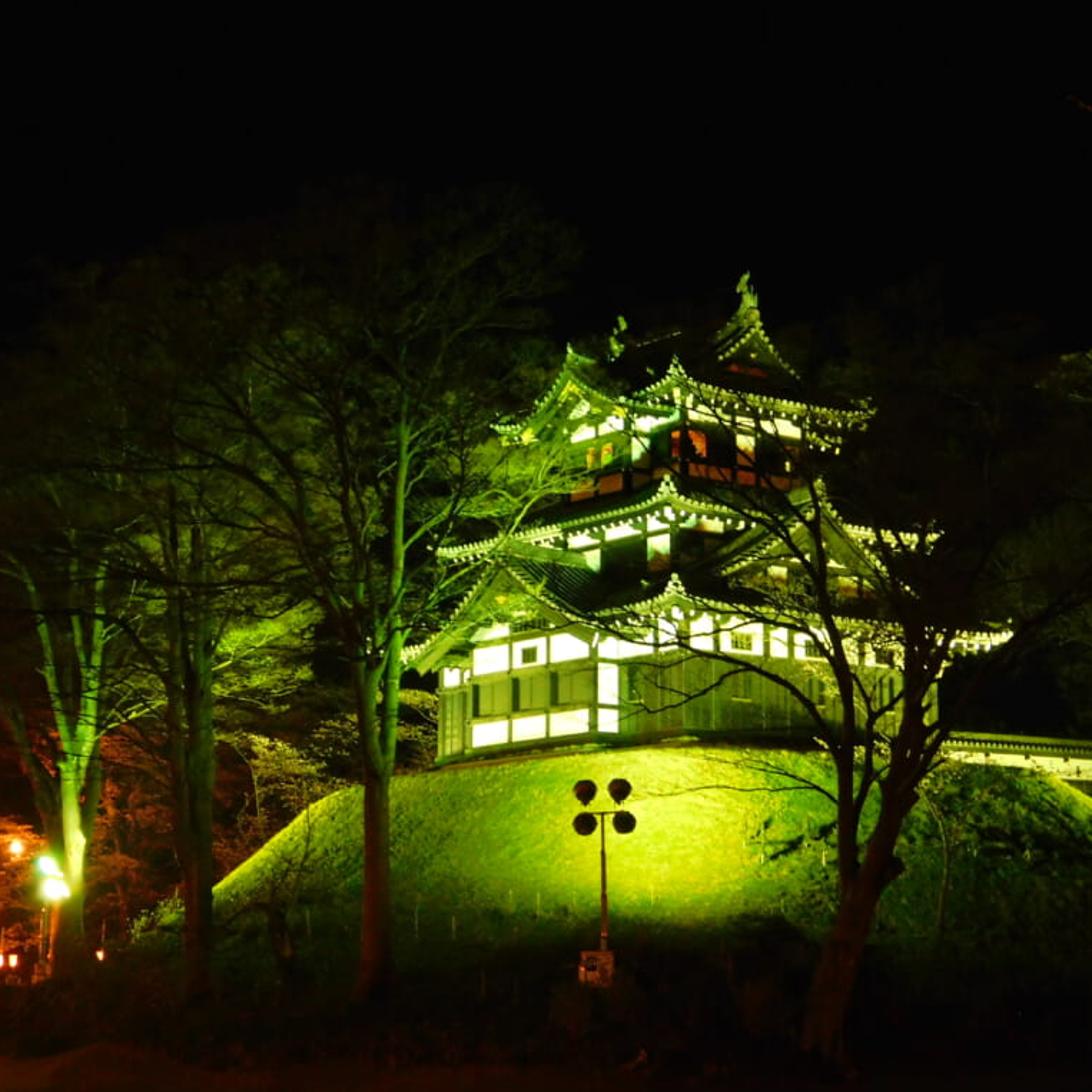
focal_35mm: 70
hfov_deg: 24.6
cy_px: 548
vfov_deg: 24.7
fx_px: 2498
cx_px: 693
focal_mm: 10.4
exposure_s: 1/5
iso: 800
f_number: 4
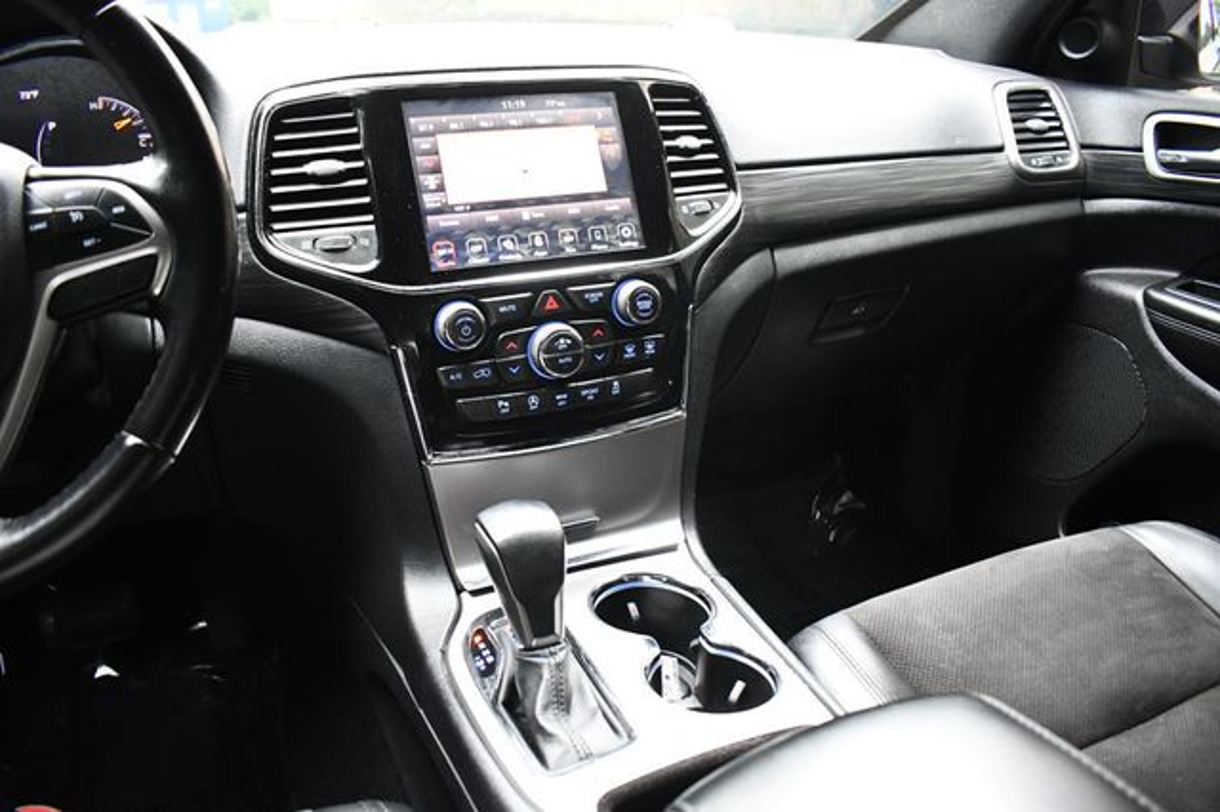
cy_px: 406
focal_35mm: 27
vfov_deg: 47.9
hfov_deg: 67.4
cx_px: 610
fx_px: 914
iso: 3200
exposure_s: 1/80
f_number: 3.5
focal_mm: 18
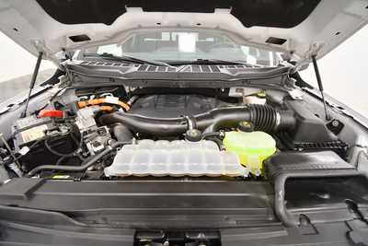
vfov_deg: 77.4
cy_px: 123
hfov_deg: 100.4
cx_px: 184
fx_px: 153
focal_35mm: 15
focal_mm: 10
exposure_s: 1/125
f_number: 4.5
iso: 1400
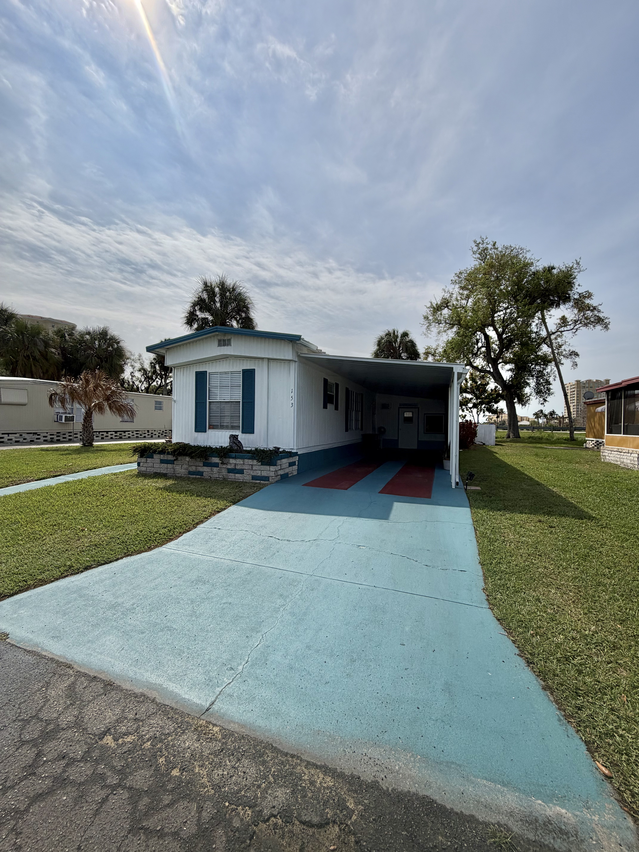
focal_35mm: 14
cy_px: 426
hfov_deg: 85.7
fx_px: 345
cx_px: 320
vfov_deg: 102.1
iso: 20
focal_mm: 2.22
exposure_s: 1/2410
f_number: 2.2
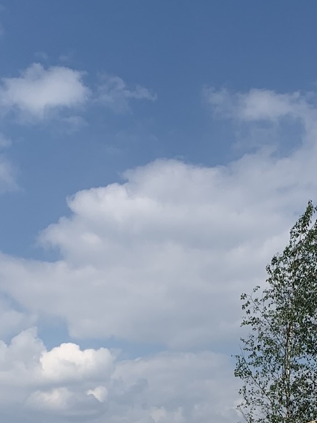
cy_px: 509
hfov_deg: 18.7
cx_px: 257
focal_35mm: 78
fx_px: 953
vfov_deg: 22.9
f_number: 1.8
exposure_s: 1/4902
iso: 25
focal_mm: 4.25
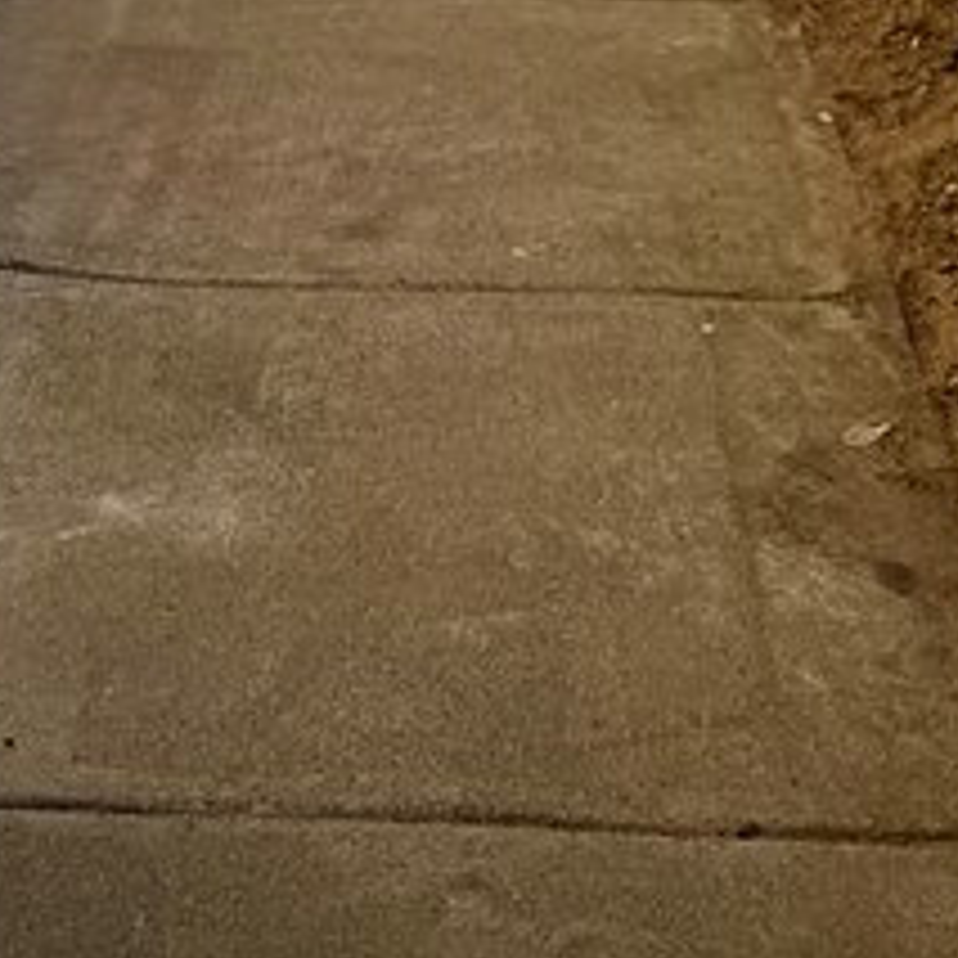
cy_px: -760
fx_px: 3194
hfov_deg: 17.0
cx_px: 364
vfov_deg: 14.9
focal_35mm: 102
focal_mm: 6.76
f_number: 1.78
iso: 80
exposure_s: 1/6410
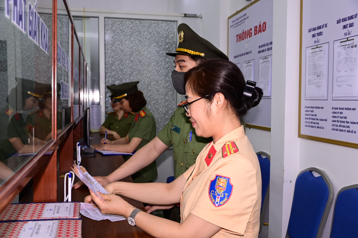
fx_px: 368
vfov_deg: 35.9
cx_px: 179
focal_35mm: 37
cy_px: 119
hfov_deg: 51.9
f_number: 4
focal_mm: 25
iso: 500
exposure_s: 1/200
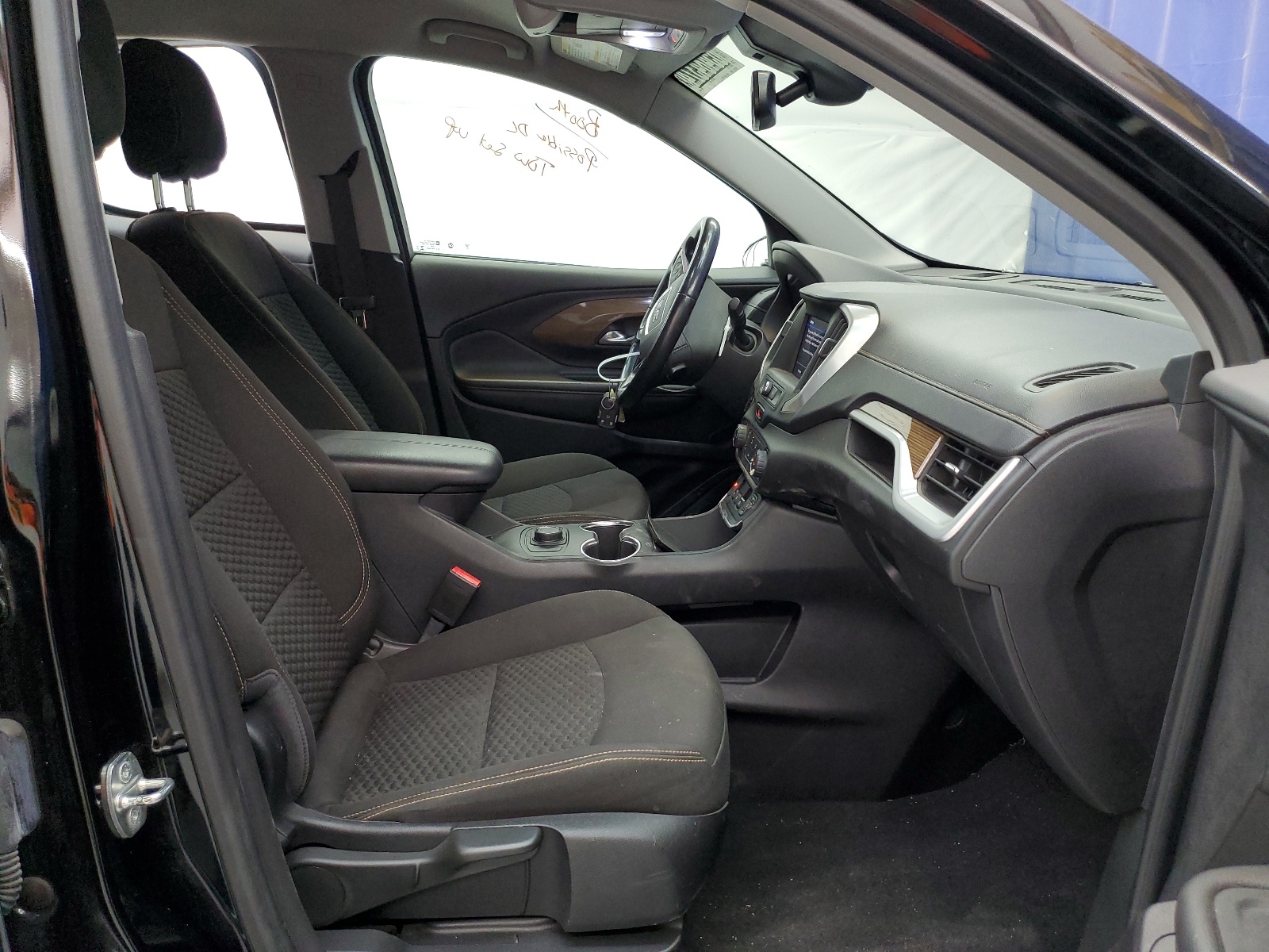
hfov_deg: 67.3
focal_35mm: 26
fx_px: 953
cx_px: 634
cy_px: 476
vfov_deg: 53.1
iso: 132
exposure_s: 1/60.2
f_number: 1.5
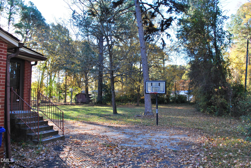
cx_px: 126
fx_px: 188
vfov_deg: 48.0
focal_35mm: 27
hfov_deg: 67.3
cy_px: 84
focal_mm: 18
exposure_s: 1/60
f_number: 7.1
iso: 200
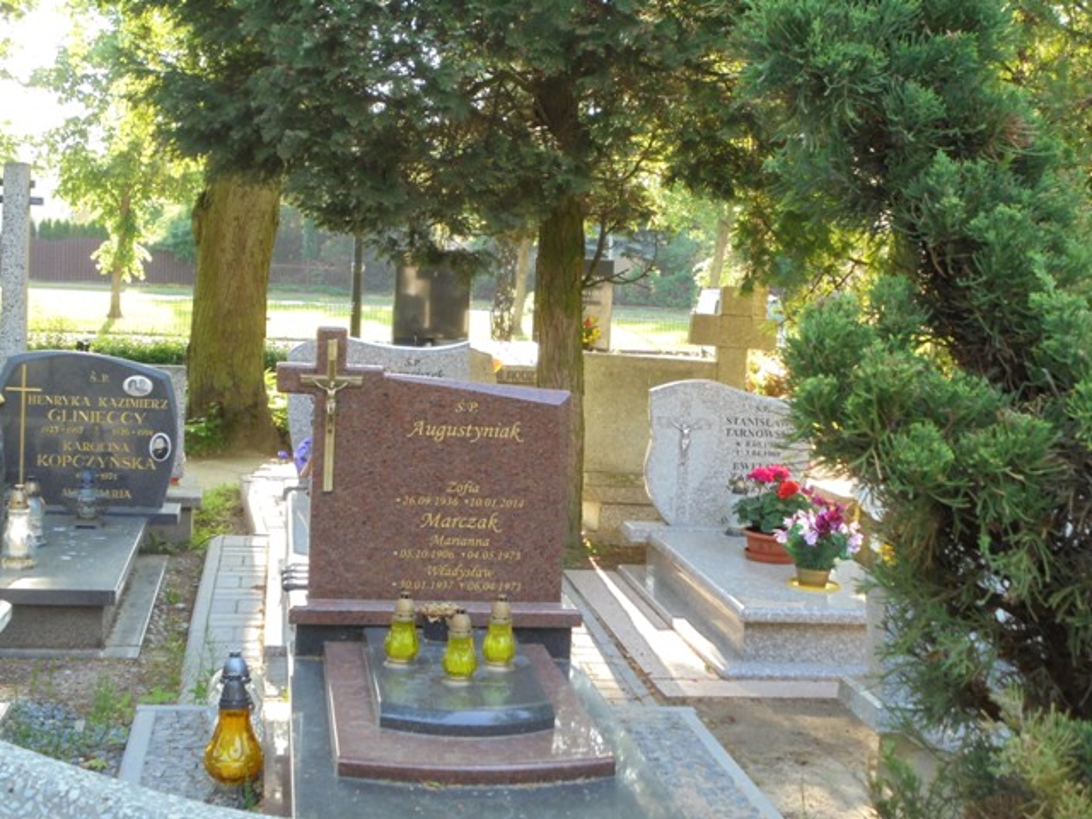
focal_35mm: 49
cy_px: 410
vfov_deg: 29.7
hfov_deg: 38.9
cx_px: 546
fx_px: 1546
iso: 200
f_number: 4.8
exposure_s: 1/60
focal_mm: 8.9
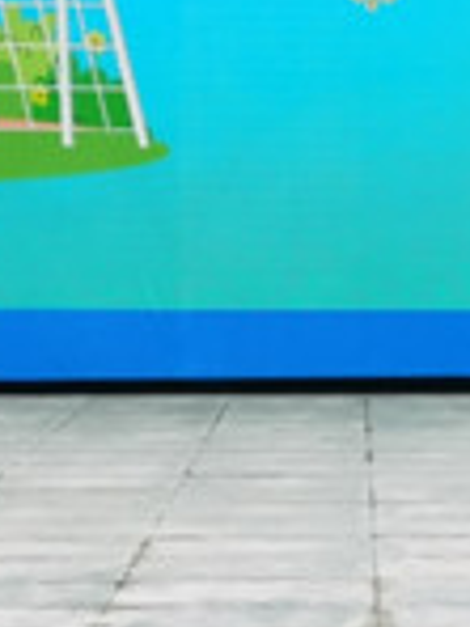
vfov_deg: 9.0
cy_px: -4
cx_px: 665
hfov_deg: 6.7
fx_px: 3965
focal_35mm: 219
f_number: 4
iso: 50
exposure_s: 1/303
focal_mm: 5.58
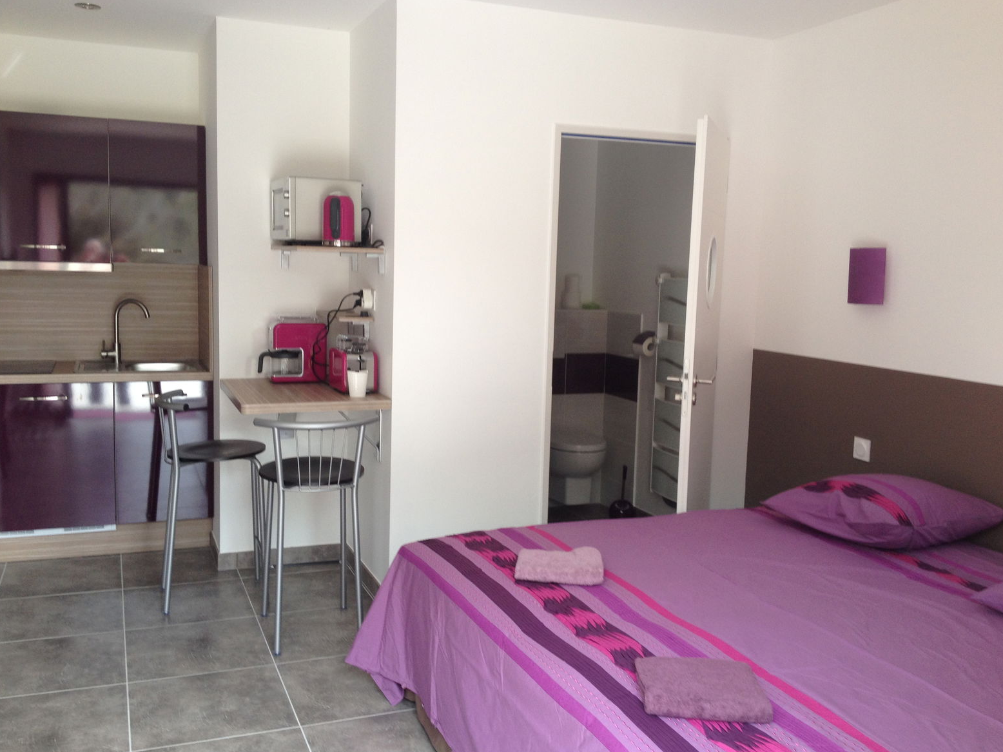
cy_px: 380
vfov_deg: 39.7
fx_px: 1043
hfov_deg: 51.4
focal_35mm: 36
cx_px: 497
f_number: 2.4
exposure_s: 1/40
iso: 50
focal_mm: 4.28
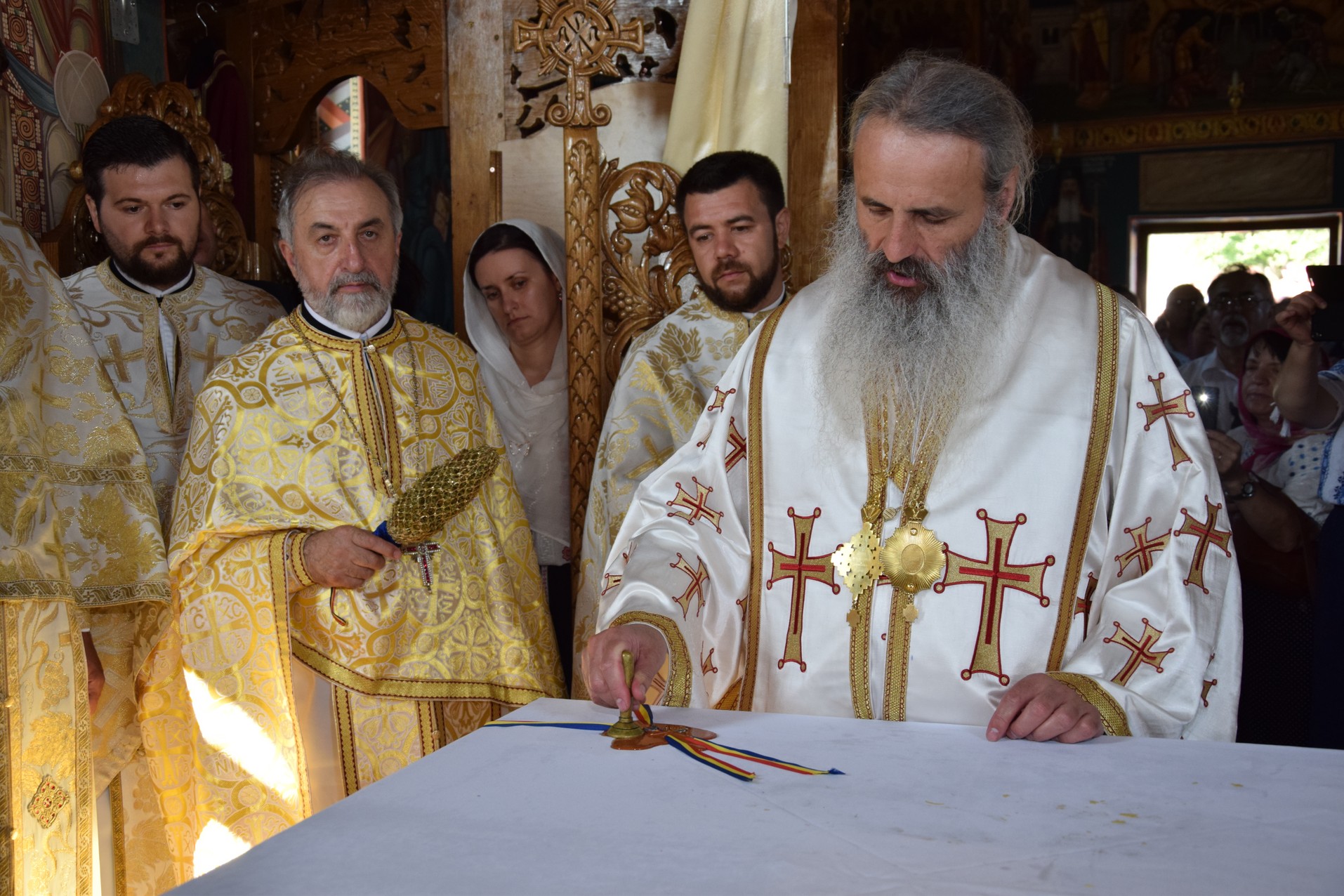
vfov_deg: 28.1
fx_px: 1792
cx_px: 672
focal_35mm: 48
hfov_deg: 41.1
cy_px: 448
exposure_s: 1/80
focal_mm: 32
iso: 500
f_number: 5
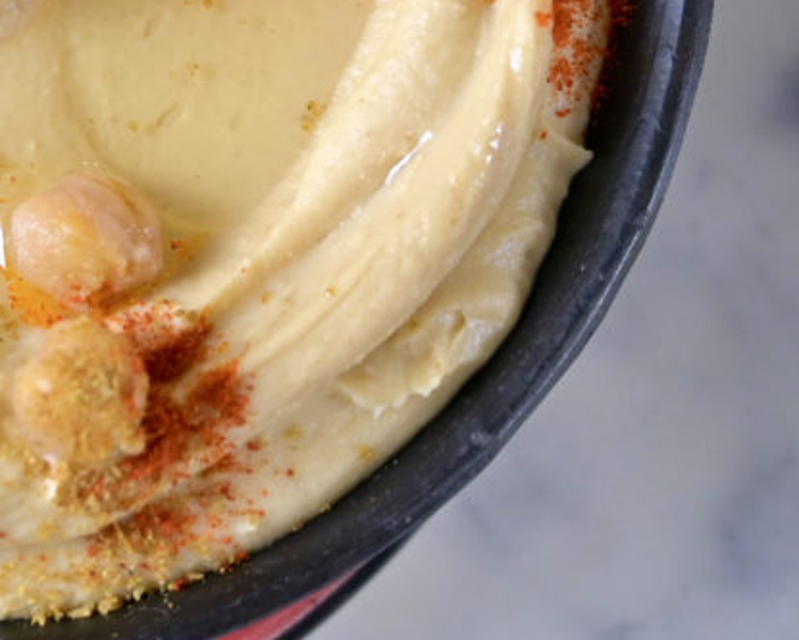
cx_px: -42
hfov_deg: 13.2
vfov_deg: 10.6
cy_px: -117
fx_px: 3405
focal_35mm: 144
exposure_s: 1/160
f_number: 4
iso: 1250
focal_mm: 49
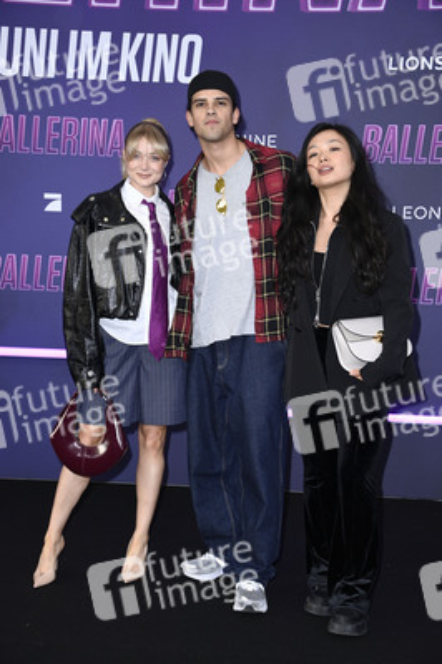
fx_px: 1199
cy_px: 332
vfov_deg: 31.0
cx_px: 221
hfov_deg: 20.9
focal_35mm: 65
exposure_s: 1/200
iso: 320
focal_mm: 65
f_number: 5.6
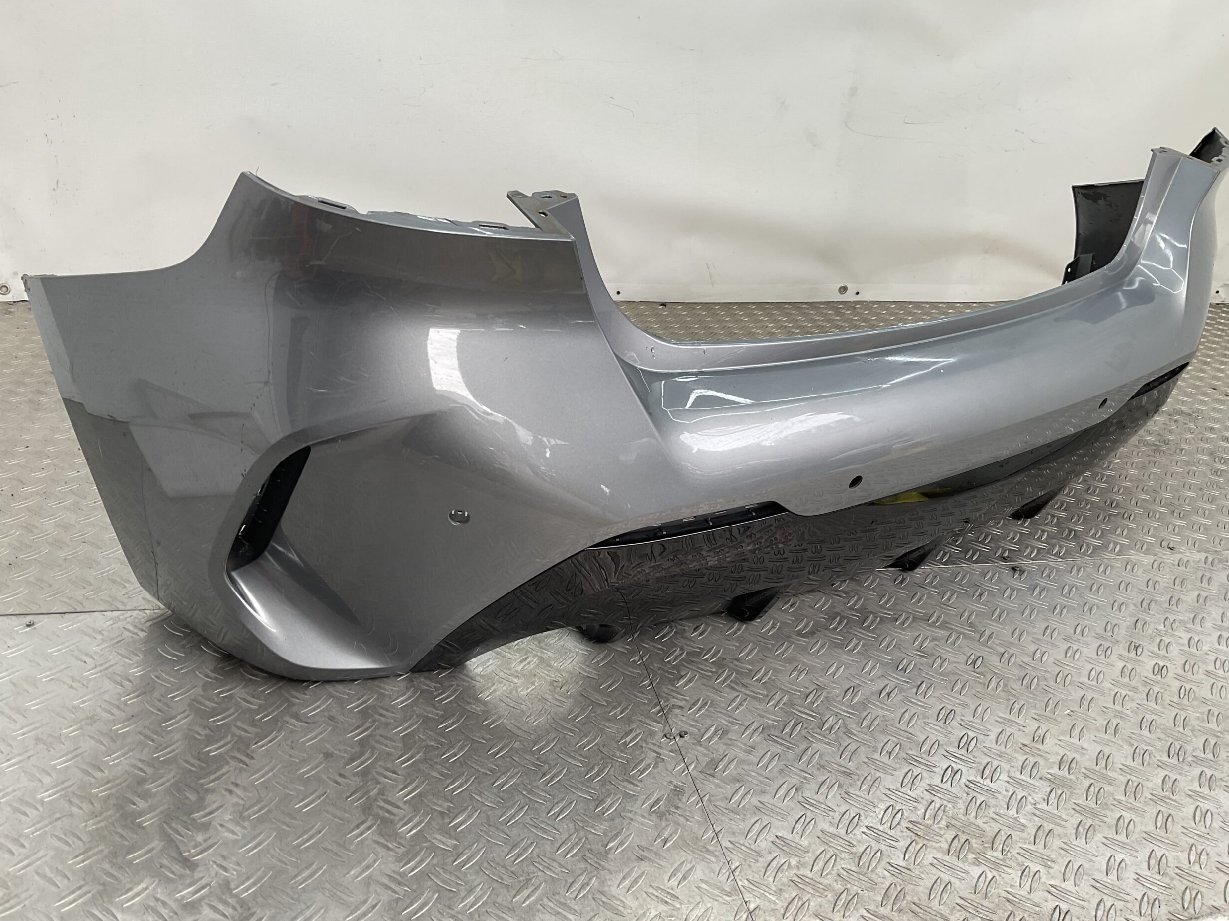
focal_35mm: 30
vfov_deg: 46.8
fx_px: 1065
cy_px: 447
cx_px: 621
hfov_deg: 60.0
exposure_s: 1/100
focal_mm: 3
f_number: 1.8
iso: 16
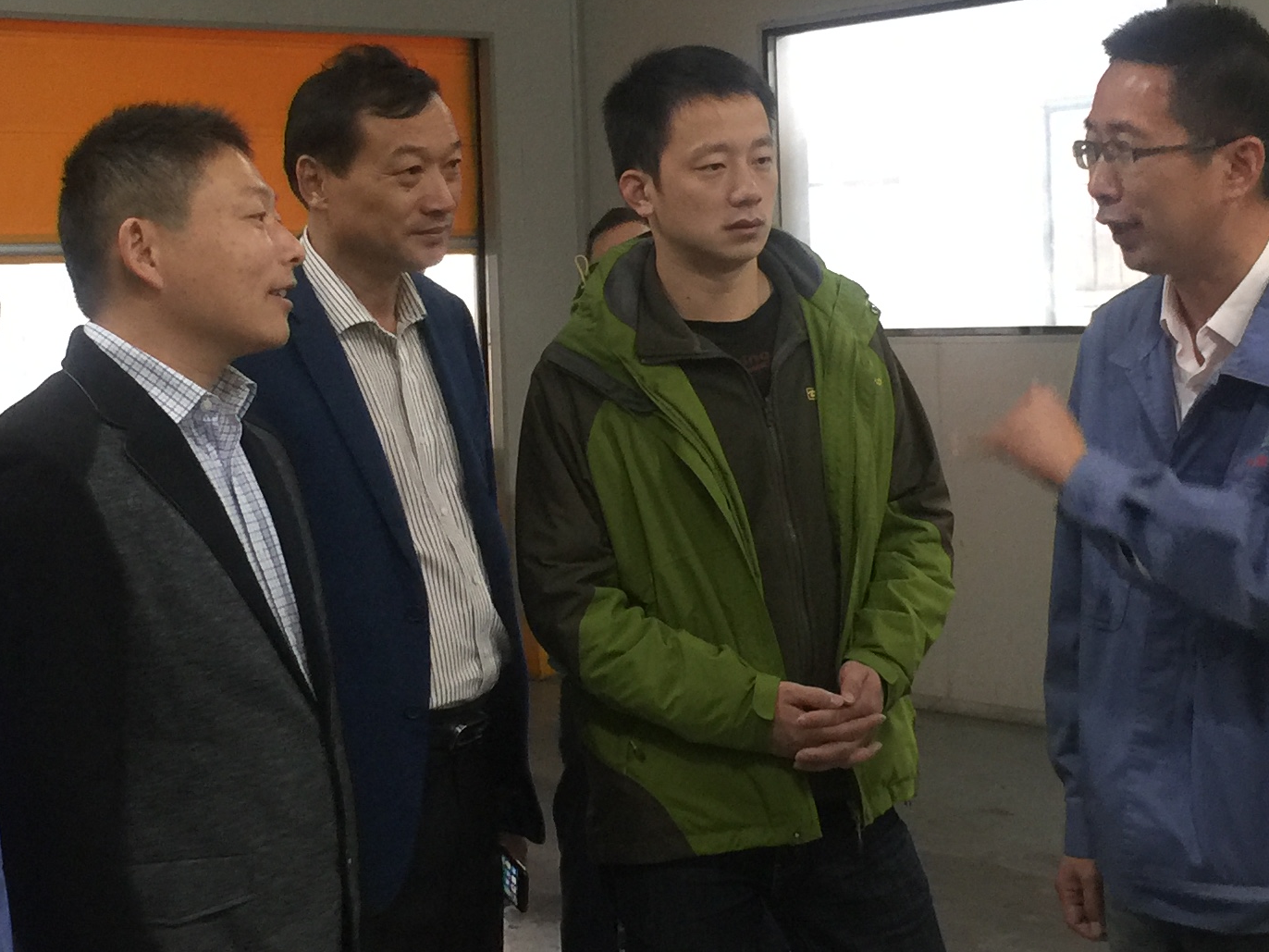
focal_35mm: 69
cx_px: 573
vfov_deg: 21.3
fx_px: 2529
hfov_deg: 28.1
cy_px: 419
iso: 80
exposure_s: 1/17
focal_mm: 4.15
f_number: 2.2
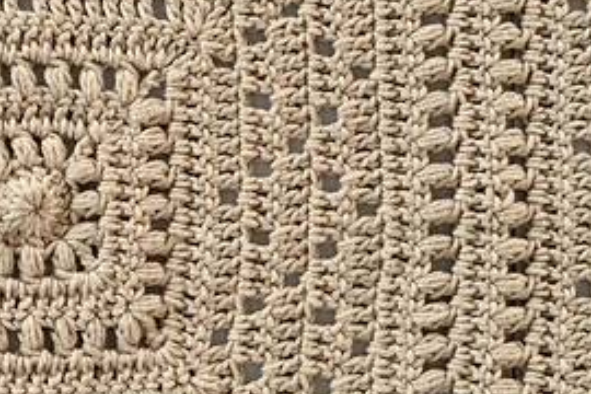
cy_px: 192
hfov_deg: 18.3
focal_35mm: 109
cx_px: 20
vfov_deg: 12.6
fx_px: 1789
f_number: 4
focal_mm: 30.8
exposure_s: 1/100
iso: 2500
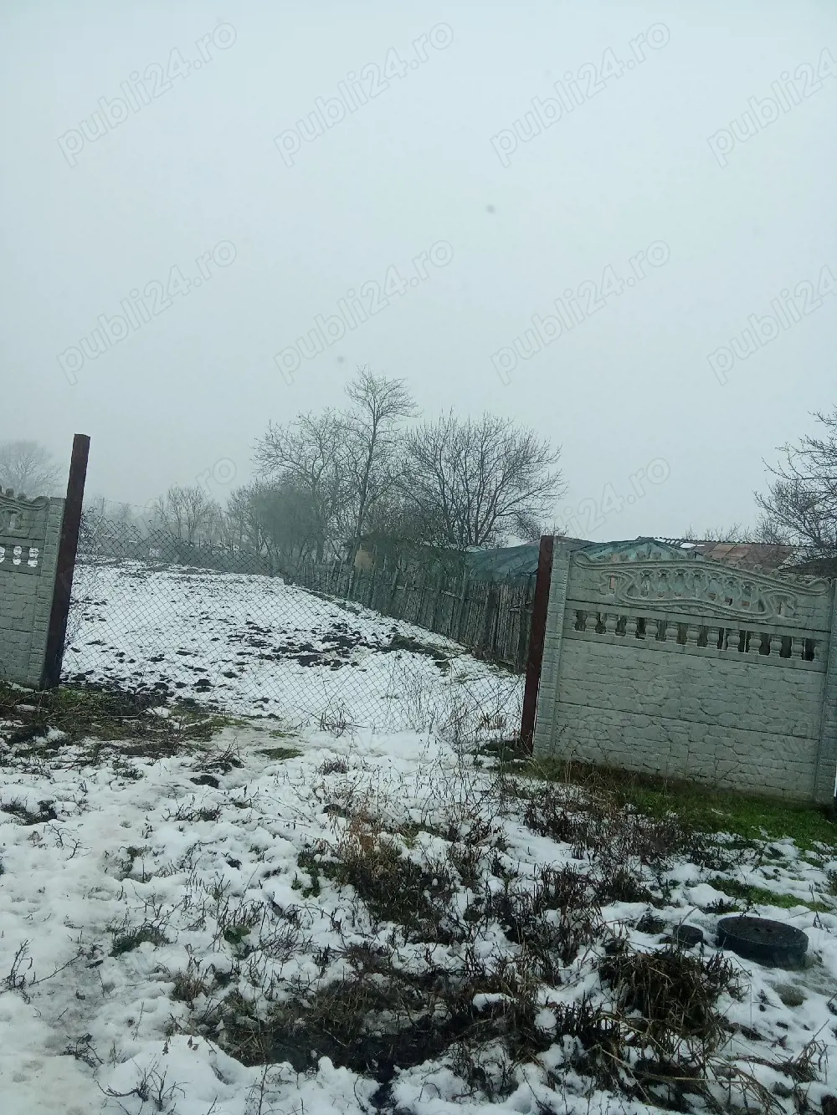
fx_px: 903
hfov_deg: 49.8
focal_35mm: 28
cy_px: 558
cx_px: 418
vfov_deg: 63.4
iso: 100
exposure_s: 1/370
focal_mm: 2.78
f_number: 2
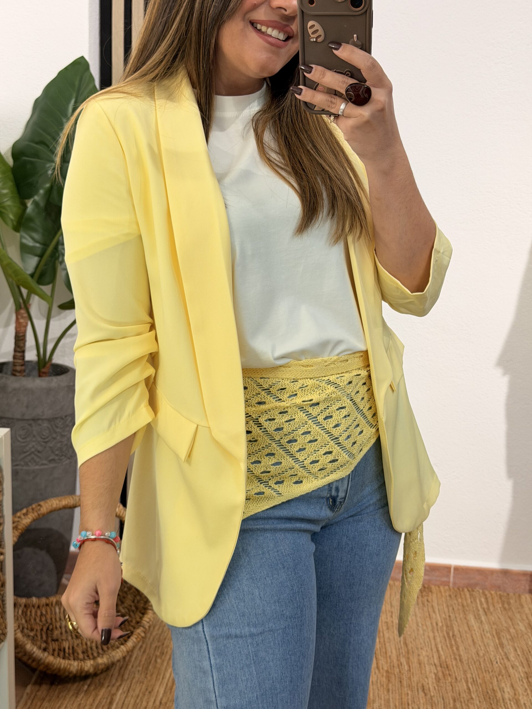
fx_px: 984
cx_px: 266
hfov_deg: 30.3
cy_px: 354
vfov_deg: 39.7
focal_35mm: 48
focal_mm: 6.76
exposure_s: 1/100
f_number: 1.78
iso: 50
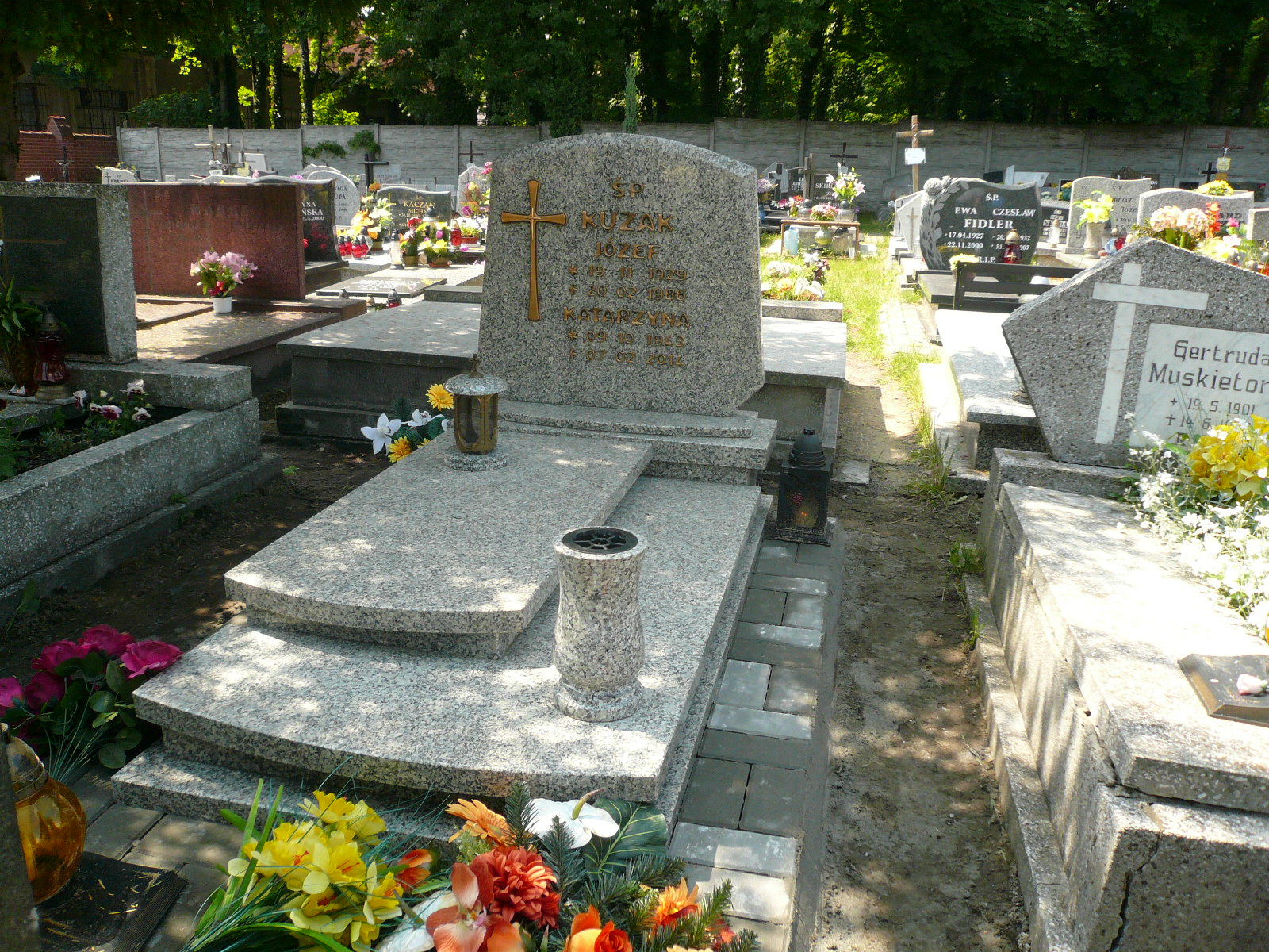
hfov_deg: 63.4
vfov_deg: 49.7
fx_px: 1026
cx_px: 634
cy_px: 476
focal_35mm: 28
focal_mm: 4.6
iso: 100
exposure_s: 1/400
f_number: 2.8
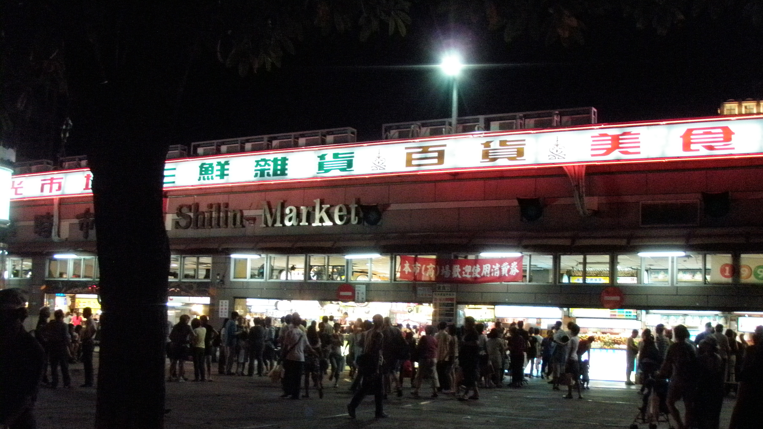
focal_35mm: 42
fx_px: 850
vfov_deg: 28.2
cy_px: 282
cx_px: 383
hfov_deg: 48.4
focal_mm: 6.7
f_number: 3.5
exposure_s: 1/50
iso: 800
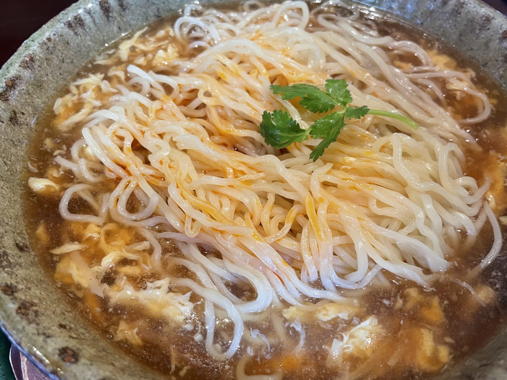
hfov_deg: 61.7
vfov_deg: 48.2
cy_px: 193
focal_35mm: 29
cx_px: 252
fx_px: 425
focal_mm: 4.2
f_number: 1.6
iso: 80
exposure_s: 1/50
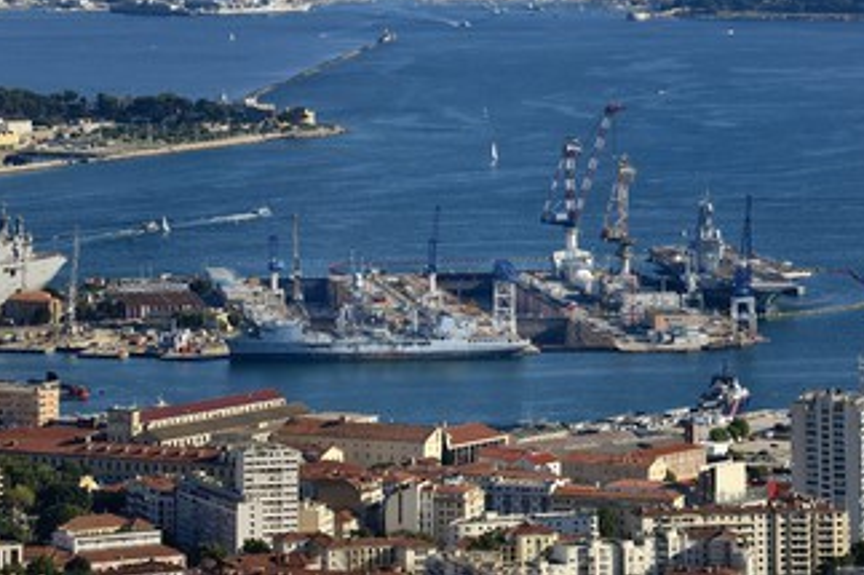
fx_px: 6237
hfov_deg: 7.9
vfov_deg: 5.3
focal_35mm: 260
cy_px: 203
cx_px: 377
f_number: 9
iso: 100
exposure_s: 1/320
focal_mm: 200
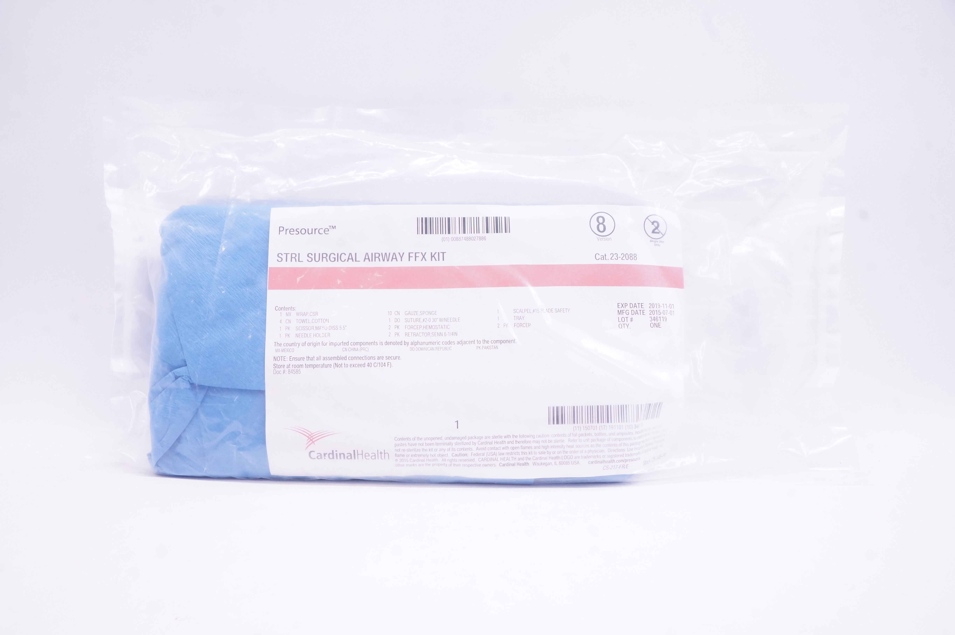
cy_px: 318
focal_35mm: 27
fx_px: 715
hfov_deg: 67.4
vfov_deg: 47.8
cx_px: 478
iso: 800
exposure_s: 1/20
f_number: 14
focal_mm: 18
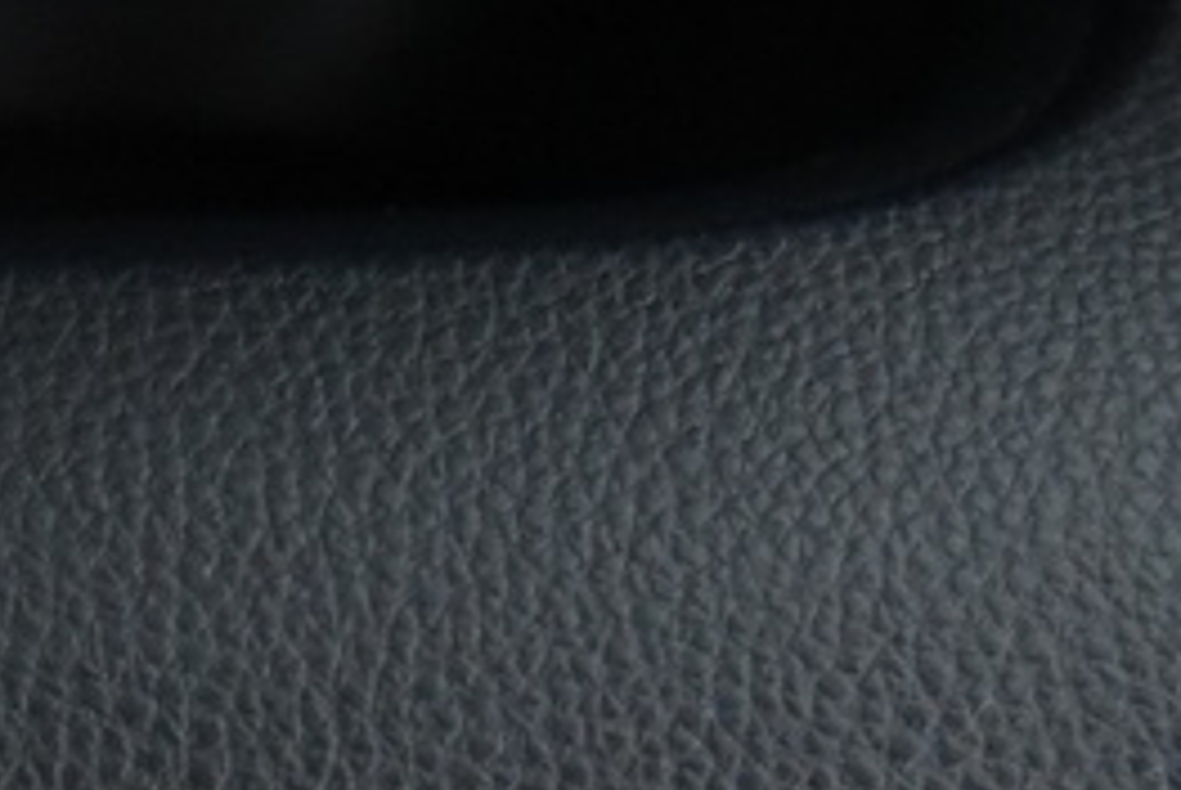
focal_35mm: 246
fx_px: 8079
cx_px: -1168
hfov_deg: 8.0
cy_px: 1831
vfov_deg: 5.4
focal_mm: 40
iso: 4000
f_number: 4
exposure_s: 1/20
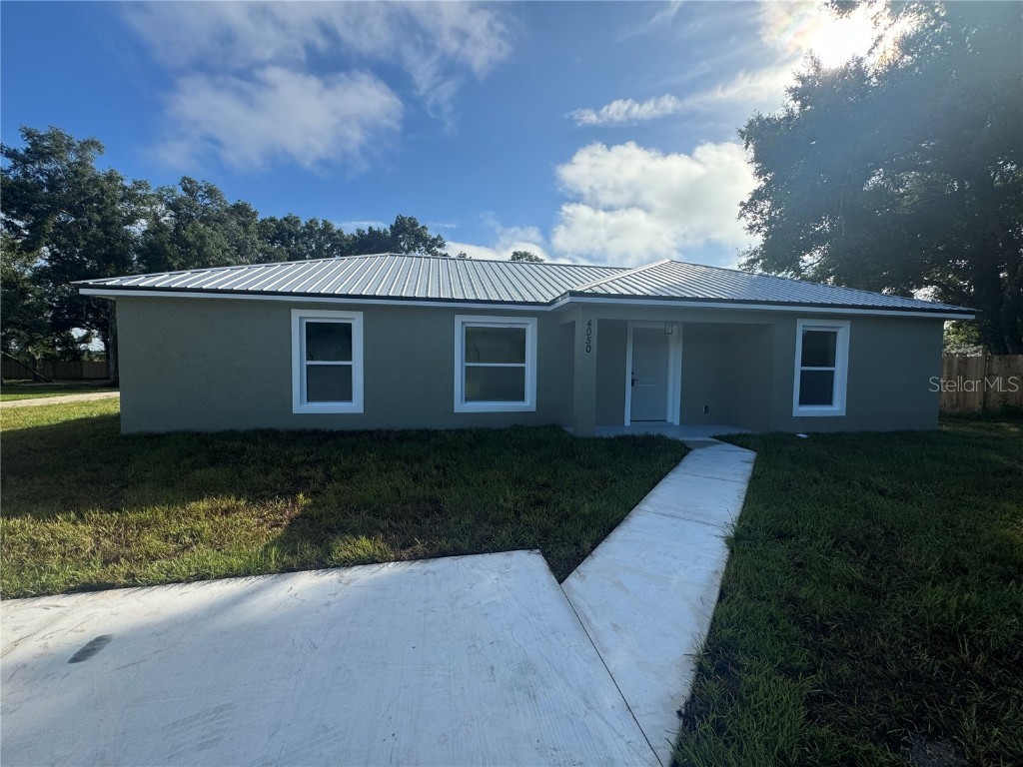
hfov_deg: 102.1
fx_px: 414
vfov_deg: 85.7
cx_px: 512
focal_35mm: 14
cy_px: 384
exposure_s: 1/1160
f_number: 2.2
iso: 50
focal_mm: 2.22
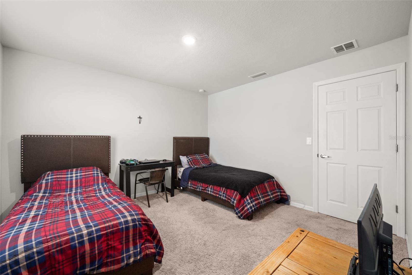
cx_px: 206
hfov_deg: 104.3
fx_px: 160
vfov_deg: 81.2
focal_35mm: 14
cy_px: 138
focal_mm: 14
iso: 400
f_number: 11
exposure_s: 1/2.5
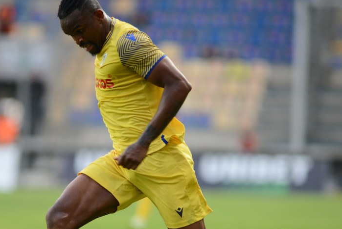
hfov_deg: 3.8
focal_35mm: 549
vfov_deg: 2.5
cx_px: 137
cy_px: 163
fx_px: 5219
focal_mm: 300
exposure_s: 1/500
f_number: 3.2
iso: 500
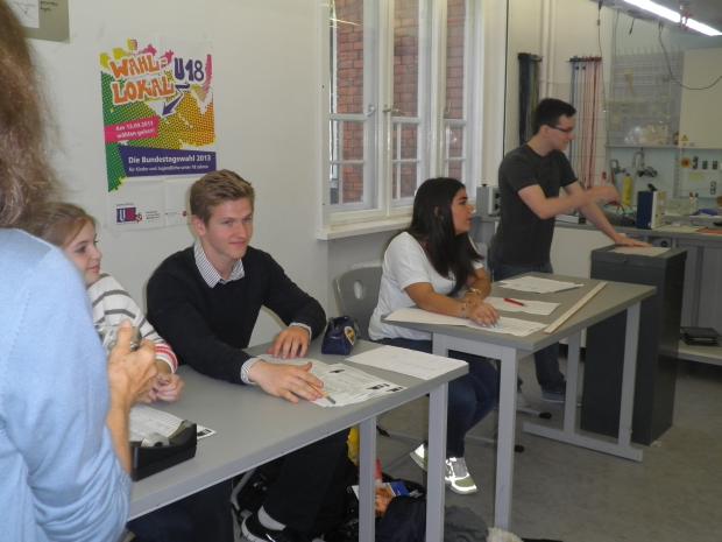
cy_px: 271
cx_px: 361
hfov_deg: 47.9
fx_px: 813
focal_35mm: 39
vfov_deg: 36.8
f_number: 4
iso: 200
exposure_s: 1/60
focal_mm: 7
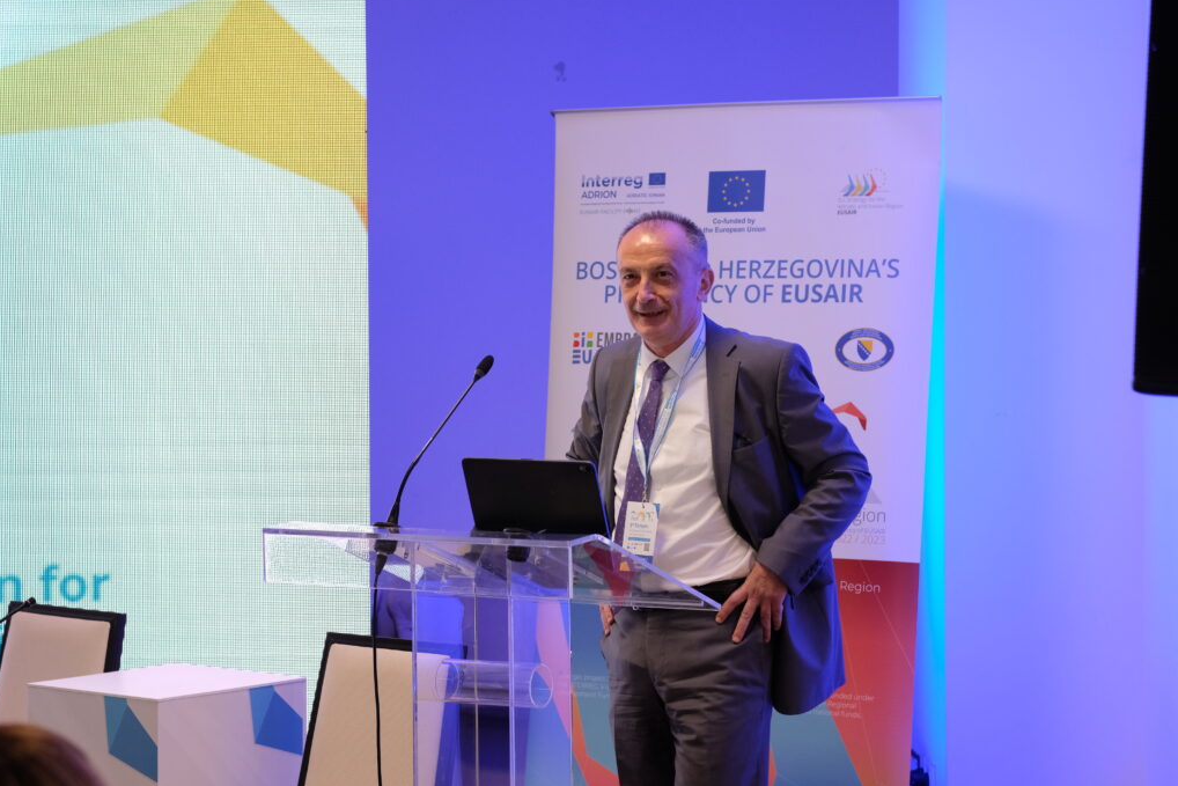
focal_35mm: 85
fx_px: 2782
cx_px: 589
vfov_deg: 16.1
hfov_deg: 23.9
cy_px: 390
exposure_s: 1/125
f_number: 3.6
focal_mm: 56
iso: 1600
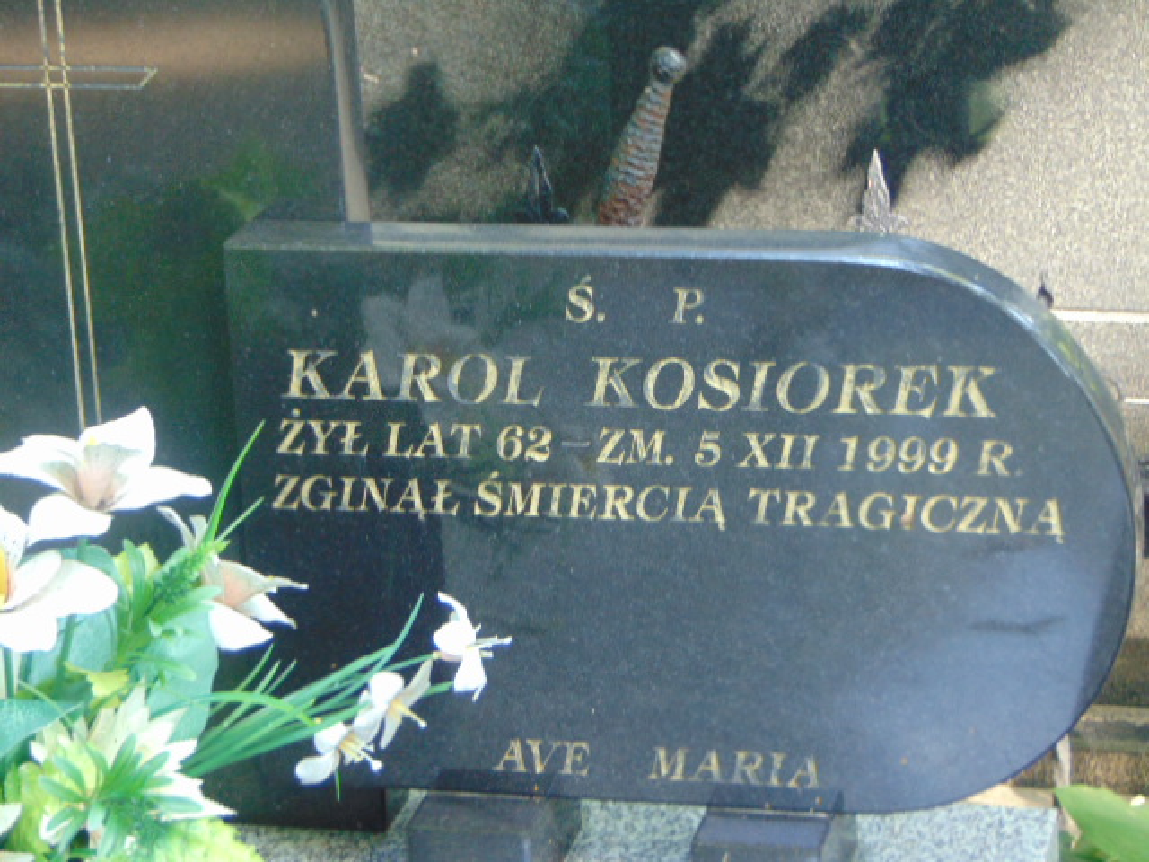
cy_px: 431
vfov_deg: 13.7
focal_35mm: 108
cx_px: 574
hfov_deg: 18.2
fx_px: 3585
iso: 250
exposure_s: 1/30
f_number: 3.9
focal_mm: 19.4
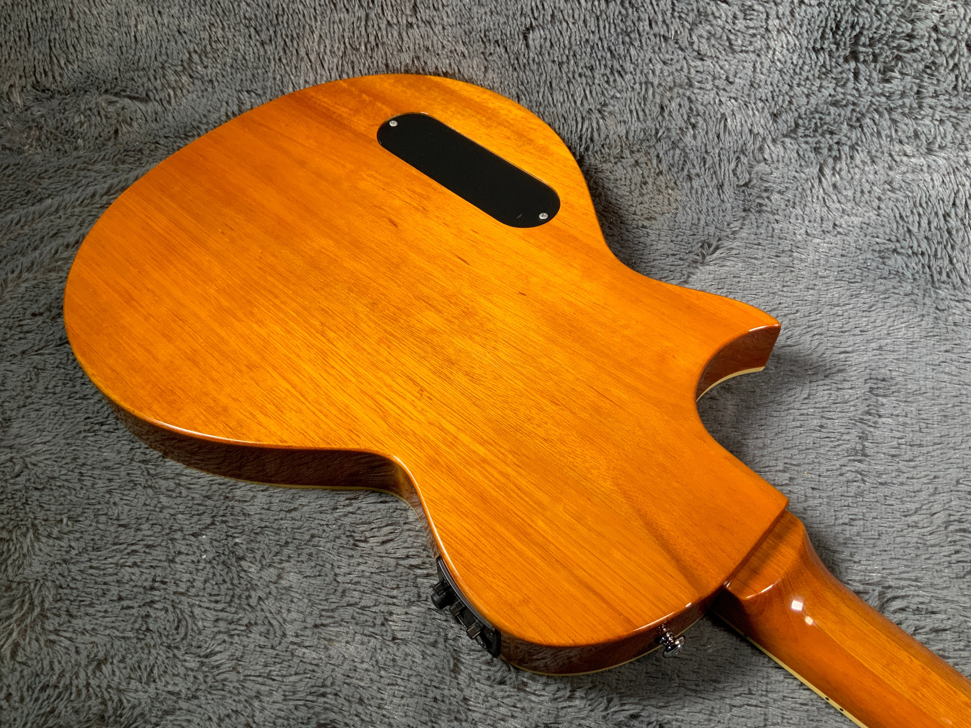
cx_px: 486
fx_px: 813
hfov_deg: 61.7
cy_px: 364
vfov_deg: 48.2
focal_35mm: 29
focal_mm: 3
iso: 32
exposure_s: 1/104
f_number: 1.8
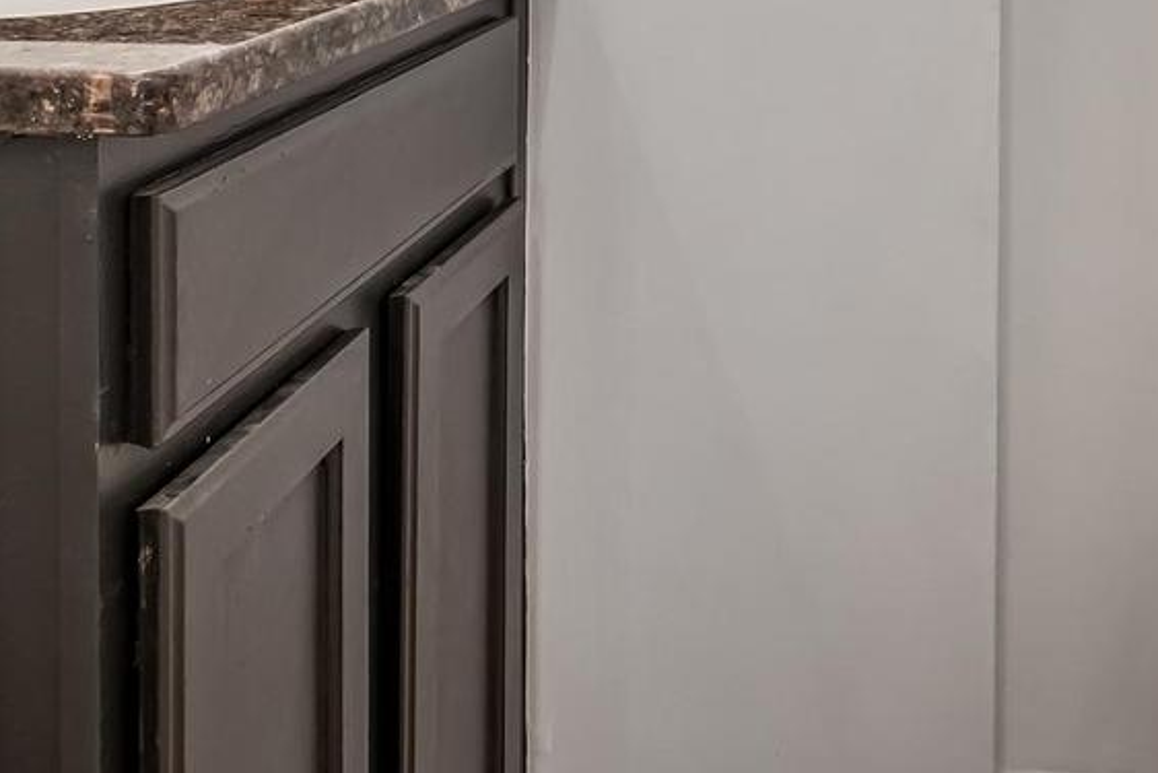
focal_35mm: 42
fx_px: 1360
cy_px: -183
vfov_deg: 27.4
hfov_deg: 45.0
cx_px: 822
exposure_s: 1/15
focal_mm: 11
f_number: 8
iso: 500
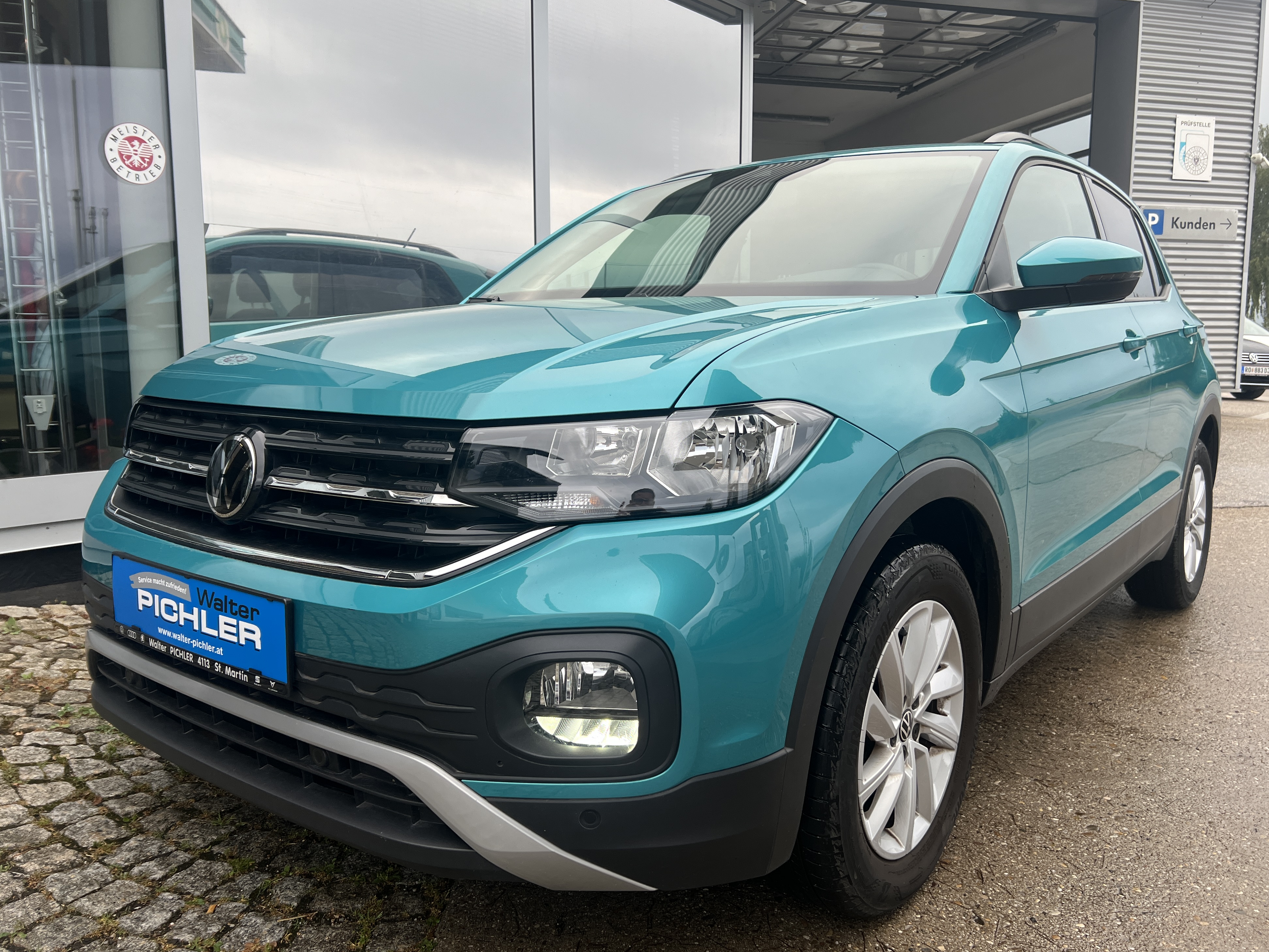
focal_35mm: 27
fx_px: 990
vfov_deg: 51.3
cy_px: 466
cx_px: 653
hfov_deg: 65.3
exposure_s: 1/597
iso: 50
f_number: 1.5
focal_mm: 5.7
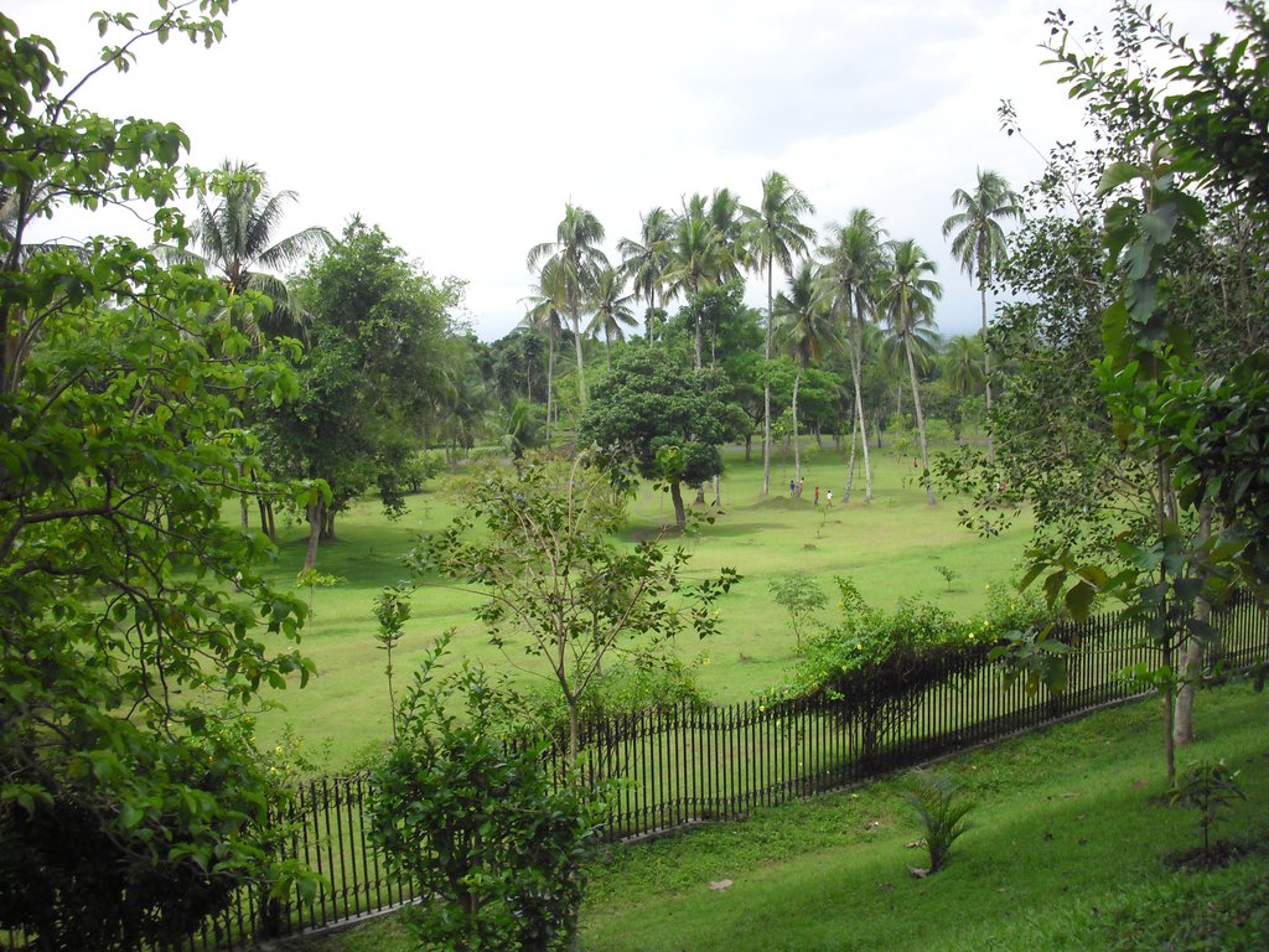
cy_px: 476
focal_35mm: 38
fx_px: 1393
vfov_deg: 37.7
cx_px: 634
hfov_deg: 49.0
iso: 100
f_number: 8
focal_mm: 6.2
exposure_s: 1/100
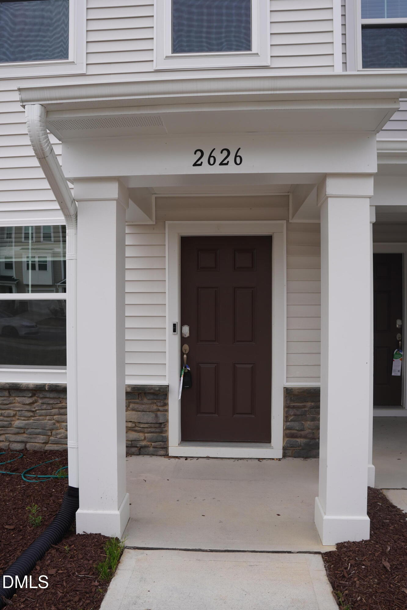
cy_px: 305
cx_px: 204
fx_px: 407
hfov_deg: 53.1
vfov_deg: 73.7
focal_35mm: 24
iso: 100
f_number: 4
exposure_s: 1/125
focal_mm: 16
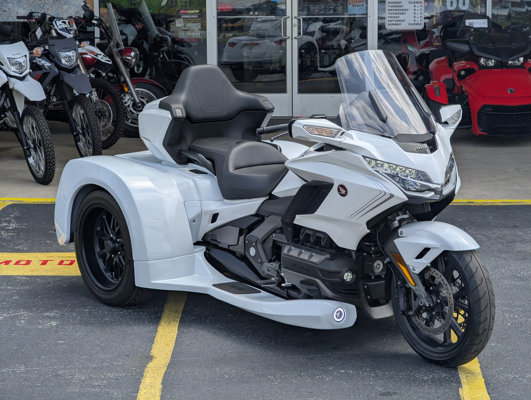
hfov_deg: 18.5
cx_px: 266
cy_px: 200
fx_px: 1628
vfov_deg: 14.0
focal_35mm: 106
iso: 32
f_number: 3.5
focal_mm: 19
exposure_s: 1/485
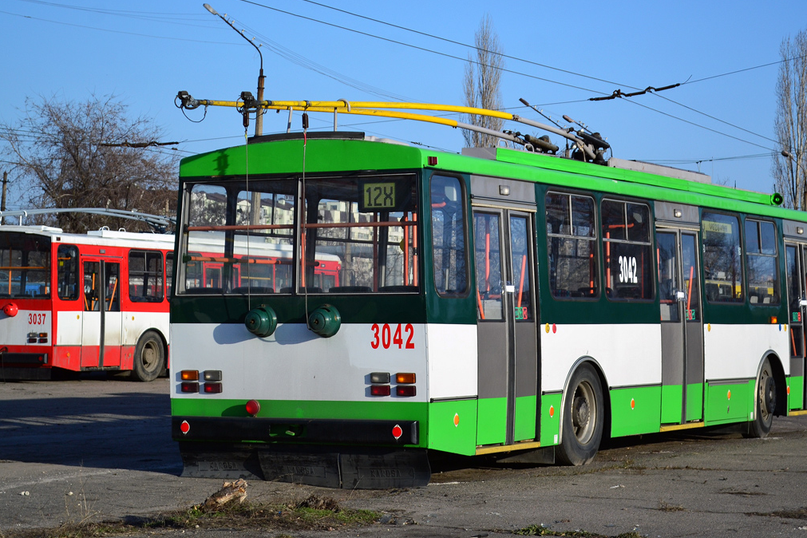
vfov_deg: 15.3
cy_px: 220
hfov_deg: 22.9
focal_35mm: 89
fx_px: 1995
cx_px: 430
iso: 250
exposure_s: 1/1000
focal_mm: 50
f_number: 5.6
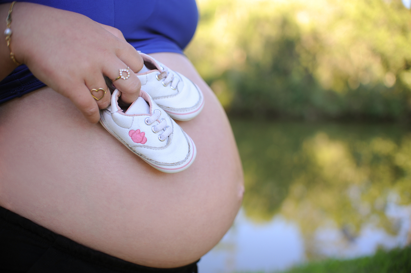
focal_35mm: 35
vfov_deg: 37.8
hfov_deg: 54.5
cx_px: 206
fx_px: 399
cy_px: 136
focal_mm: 35
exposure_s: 1/250
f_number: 2.5
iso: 160
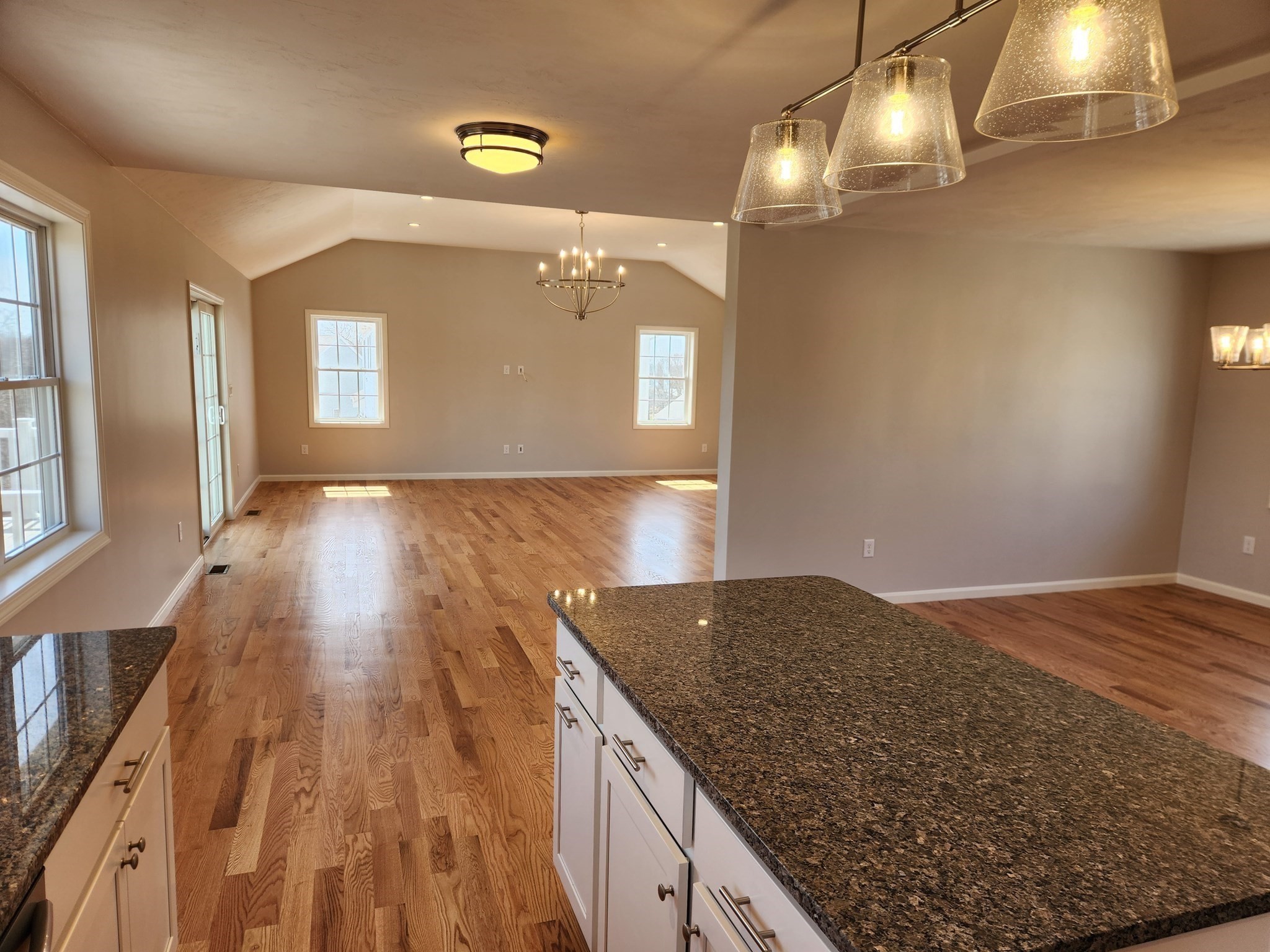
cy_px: 476
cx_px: 635
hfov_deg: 73.9
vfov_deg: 58.9
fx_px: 844
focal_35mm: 23
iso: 25
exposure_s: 1/120
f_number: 1.8
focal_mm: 5.4
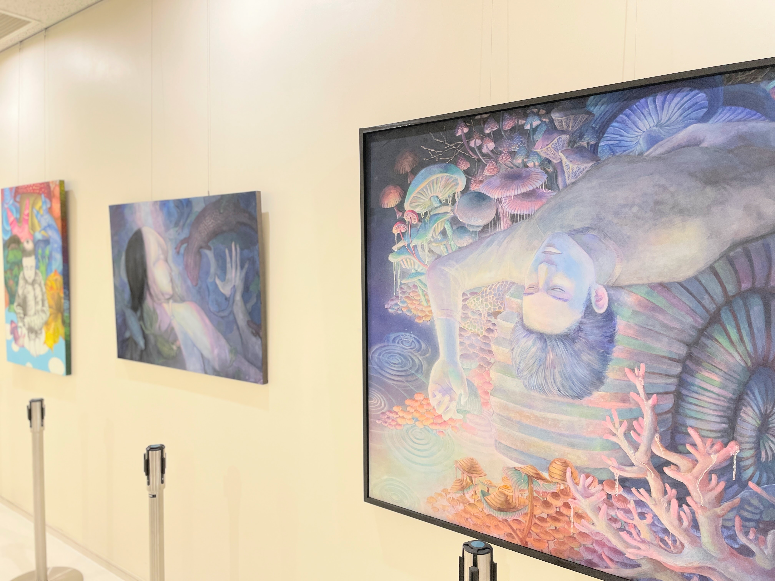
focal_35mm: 26
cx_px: 388
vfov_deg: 53.1
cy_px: 290
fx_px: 582
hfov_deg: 67.3
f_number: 1.6
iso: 125
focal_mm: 4.2
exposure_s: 1/60
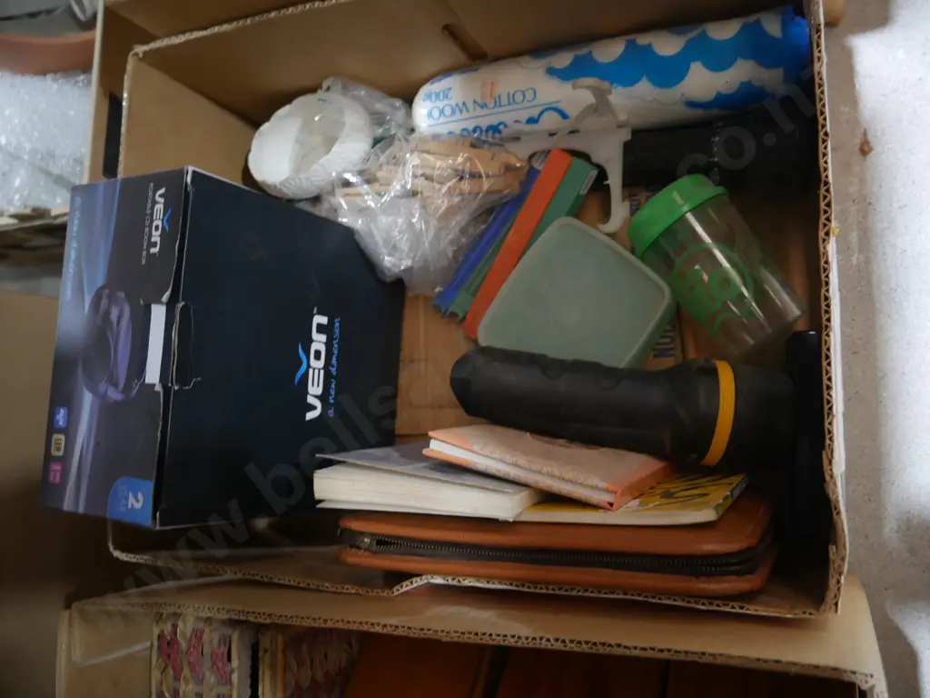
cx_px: 465
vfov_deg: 49.7
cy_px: 349
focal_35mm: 28
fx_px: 752
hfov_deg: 63.4
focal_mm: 14
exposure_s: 1/60
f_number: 3.5
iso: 1250
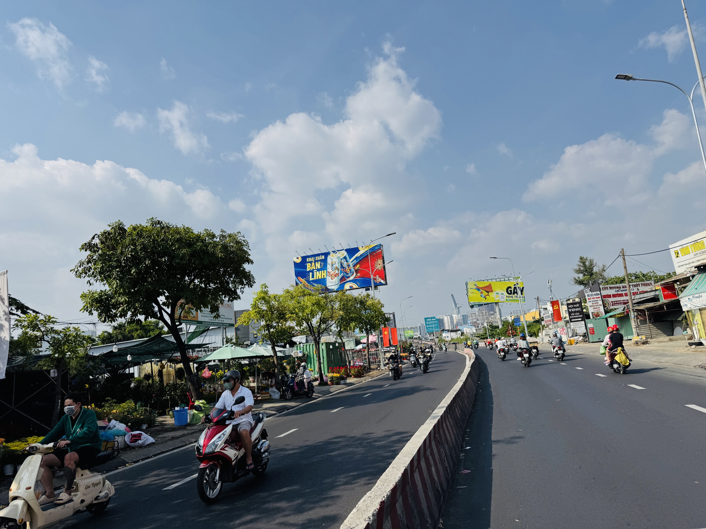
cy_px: 264
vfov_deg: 56.8
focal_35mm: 24
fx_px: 489
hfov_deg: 71.6
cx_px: 353
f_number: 1.78
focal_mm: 6.76
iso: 80
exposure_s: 1/9009
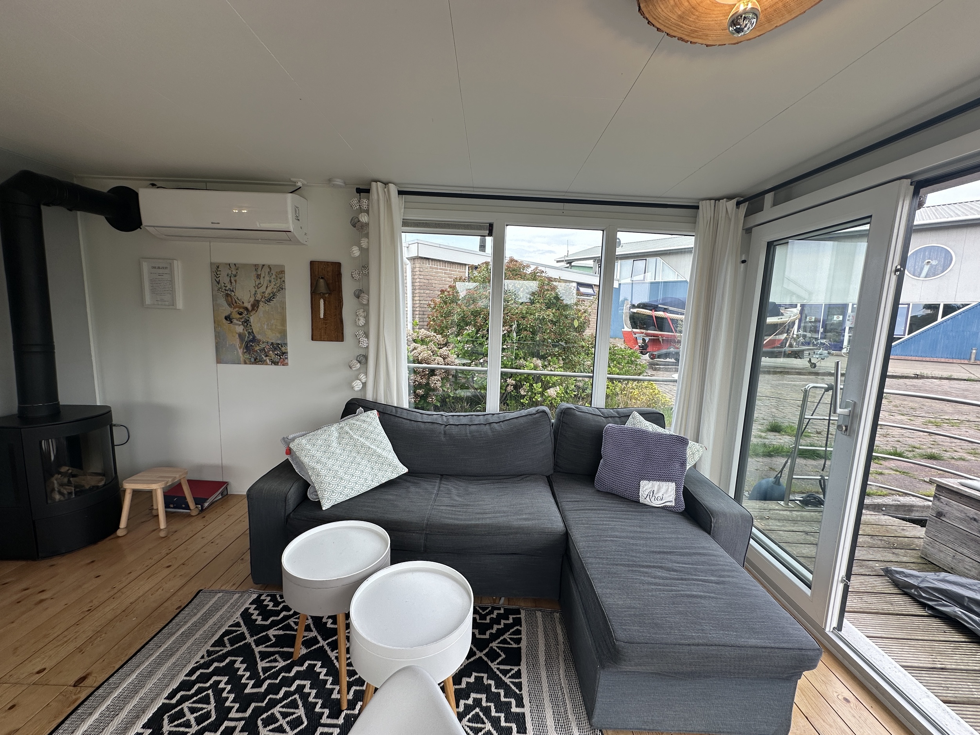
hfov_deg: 102.1
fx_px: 396
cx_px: 490
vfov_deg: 85.7
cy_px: 368
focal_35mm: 14
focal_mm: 2.22
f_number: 2.2
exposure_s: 1/217
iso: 40
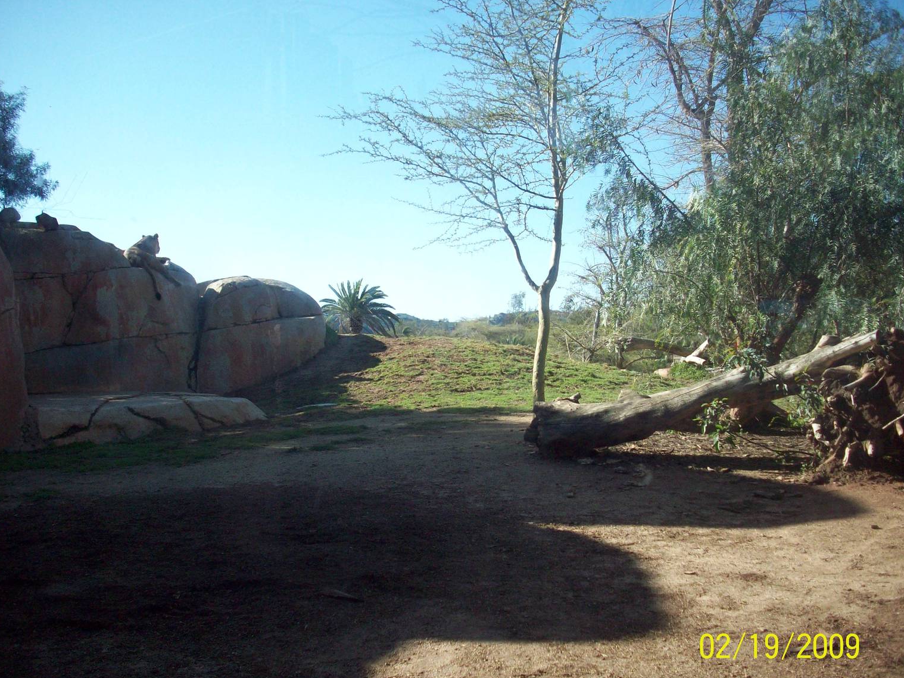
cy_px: 356
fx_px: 1018
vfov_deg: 36.8
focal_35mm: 39
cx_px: 452
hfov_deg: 47.9
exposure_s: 1/562
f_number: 2.8
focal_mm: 6.2
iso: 80
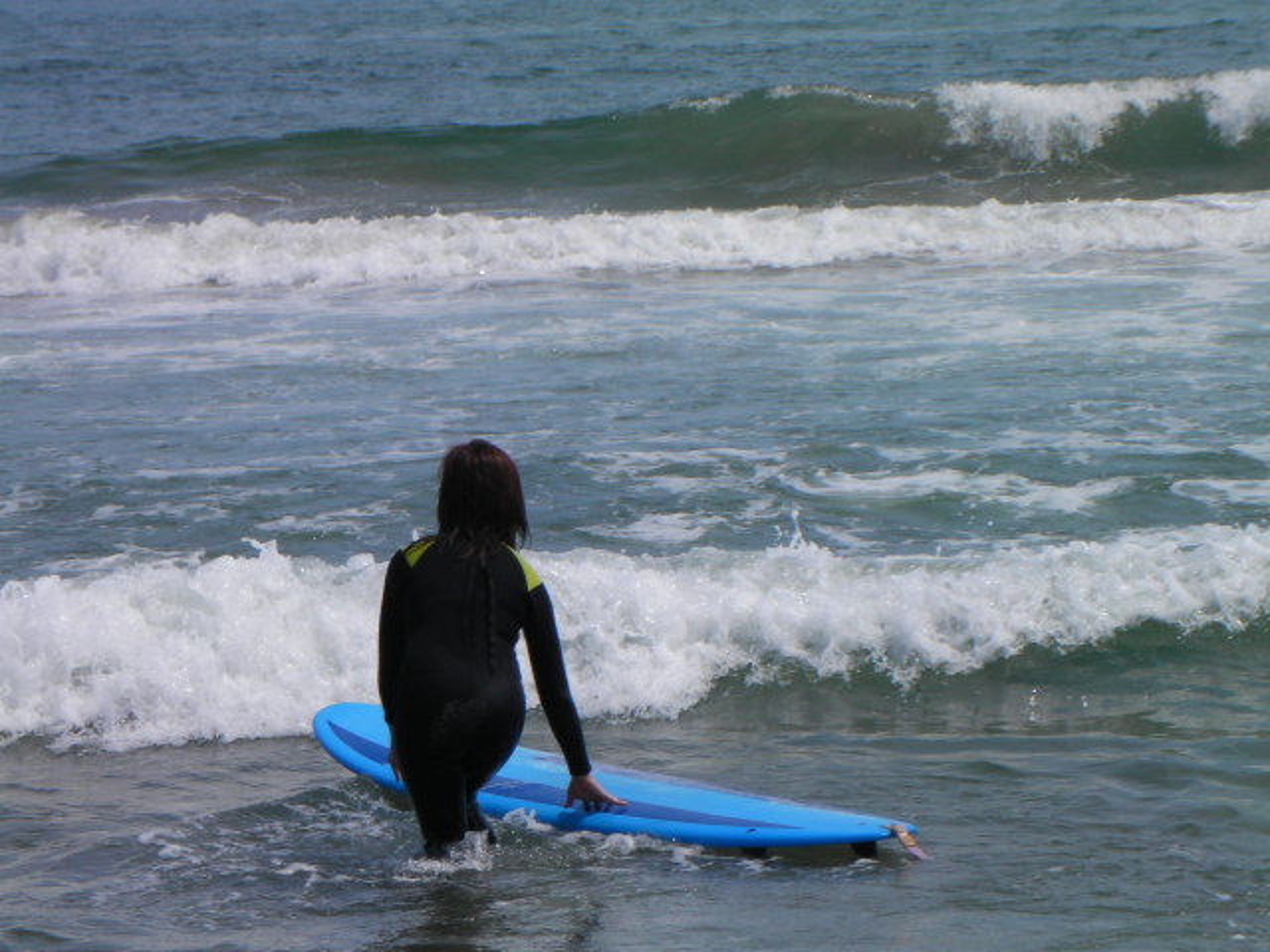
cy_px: 476
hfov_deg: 13.0
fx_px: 5577
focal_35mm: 152
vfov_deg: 9.8
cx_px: 635
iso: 50
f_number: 5
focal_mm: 25.5
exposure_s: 1/509
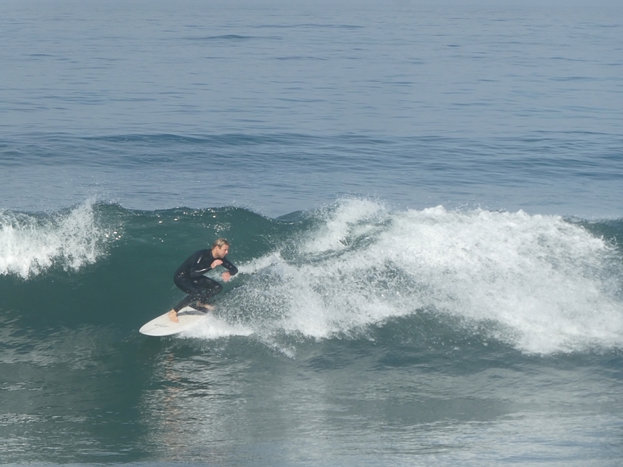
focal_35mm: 373
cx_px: 312
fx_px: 6713
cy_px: 234
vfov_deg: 4.0
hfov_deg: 5.3
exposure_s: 1/400
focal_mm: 66.8
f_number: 6
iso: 80
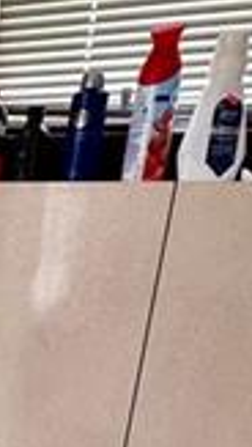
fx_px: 853
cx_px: -397
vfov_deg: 27.4
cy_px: 461
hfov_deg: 12.3
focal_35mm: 72
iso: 400
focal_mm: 2.22
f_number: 2.2
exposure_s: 1/120
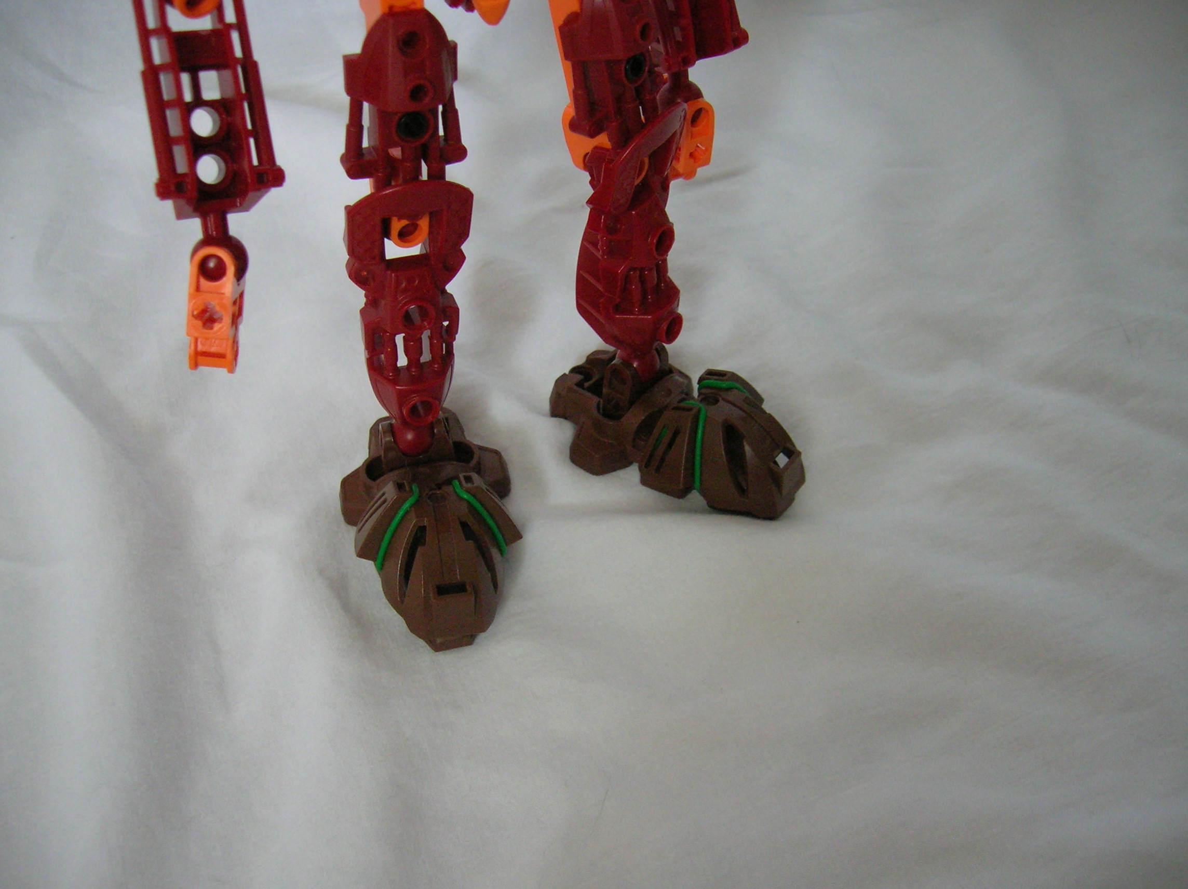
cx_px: 594
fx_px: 1166
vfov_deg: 41.7
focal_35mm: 34
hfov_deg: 54.0
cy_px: 444
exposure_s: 1/4.6
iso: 170
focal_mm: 5.7
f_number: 2.9
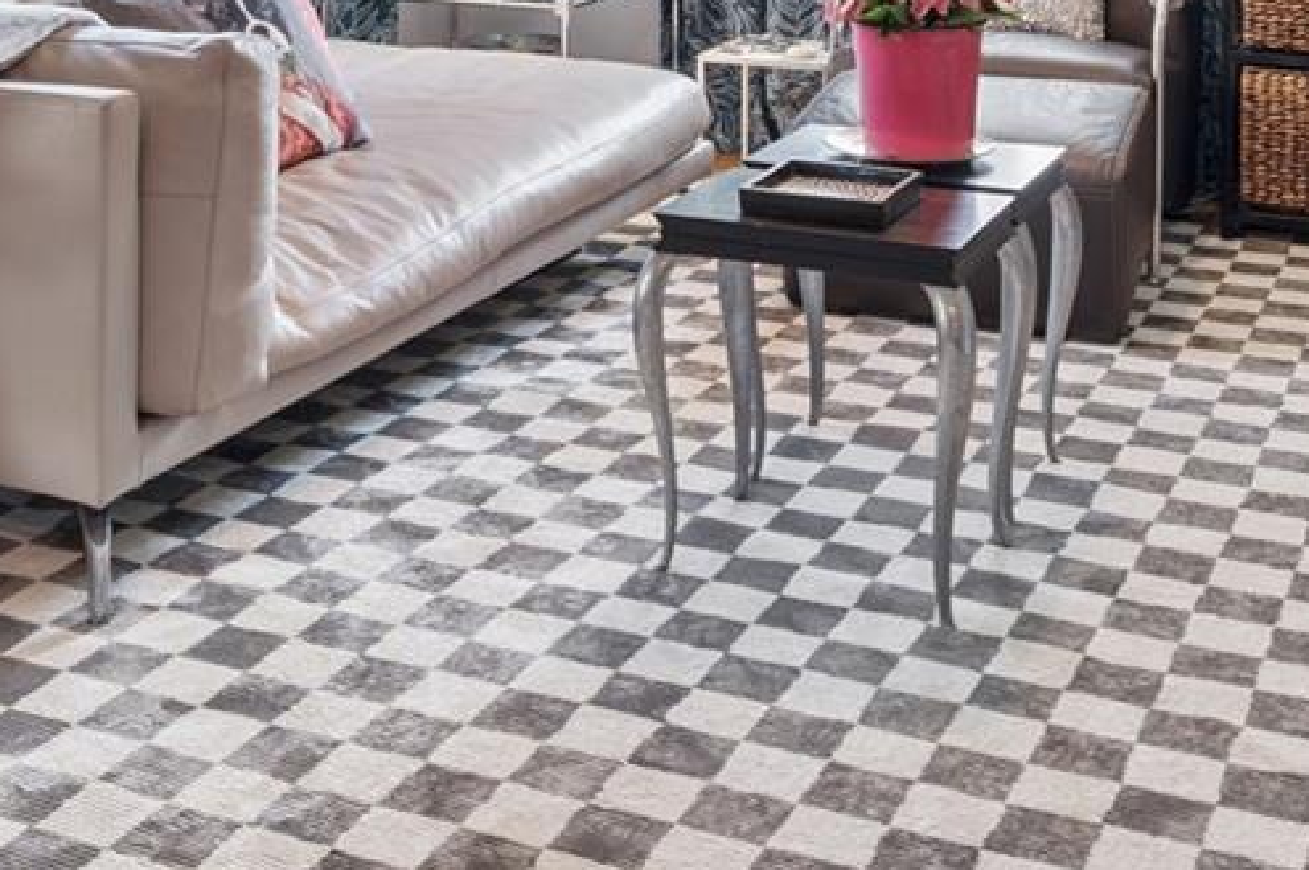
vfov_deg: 21.9
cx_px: 624
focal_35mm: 55
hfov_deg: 36.3
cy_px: -294
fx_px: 1998
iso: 160
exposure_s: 1/8
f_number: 8
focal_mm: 17
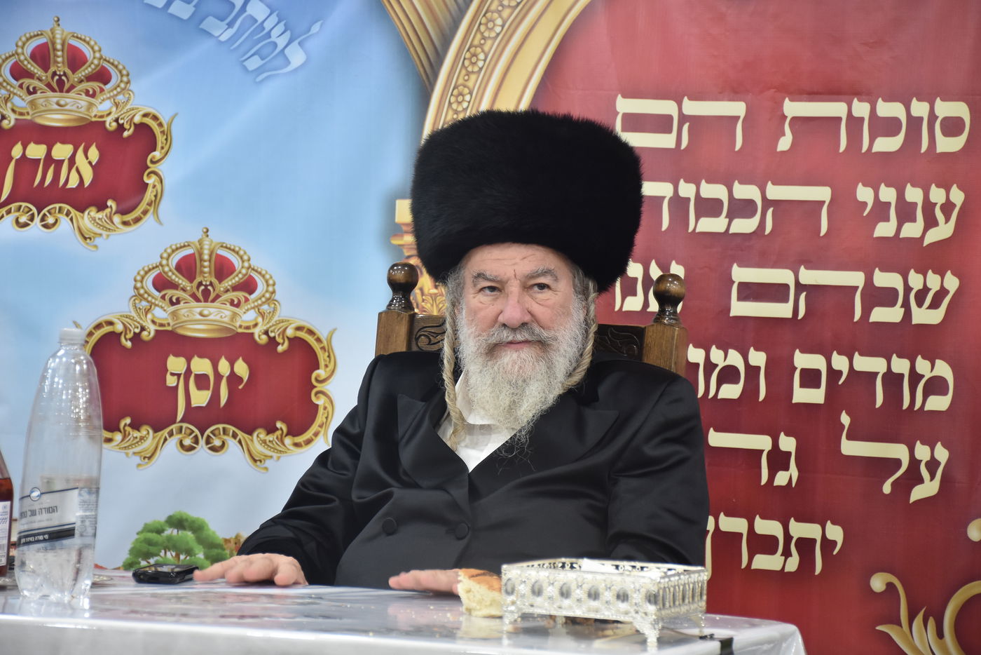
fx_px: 2862
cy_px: 328
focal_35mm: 105
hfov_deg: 19.5
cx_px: 490
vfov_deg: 13.0
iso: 1000
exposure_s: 1/100
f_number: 5.6
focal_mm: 70
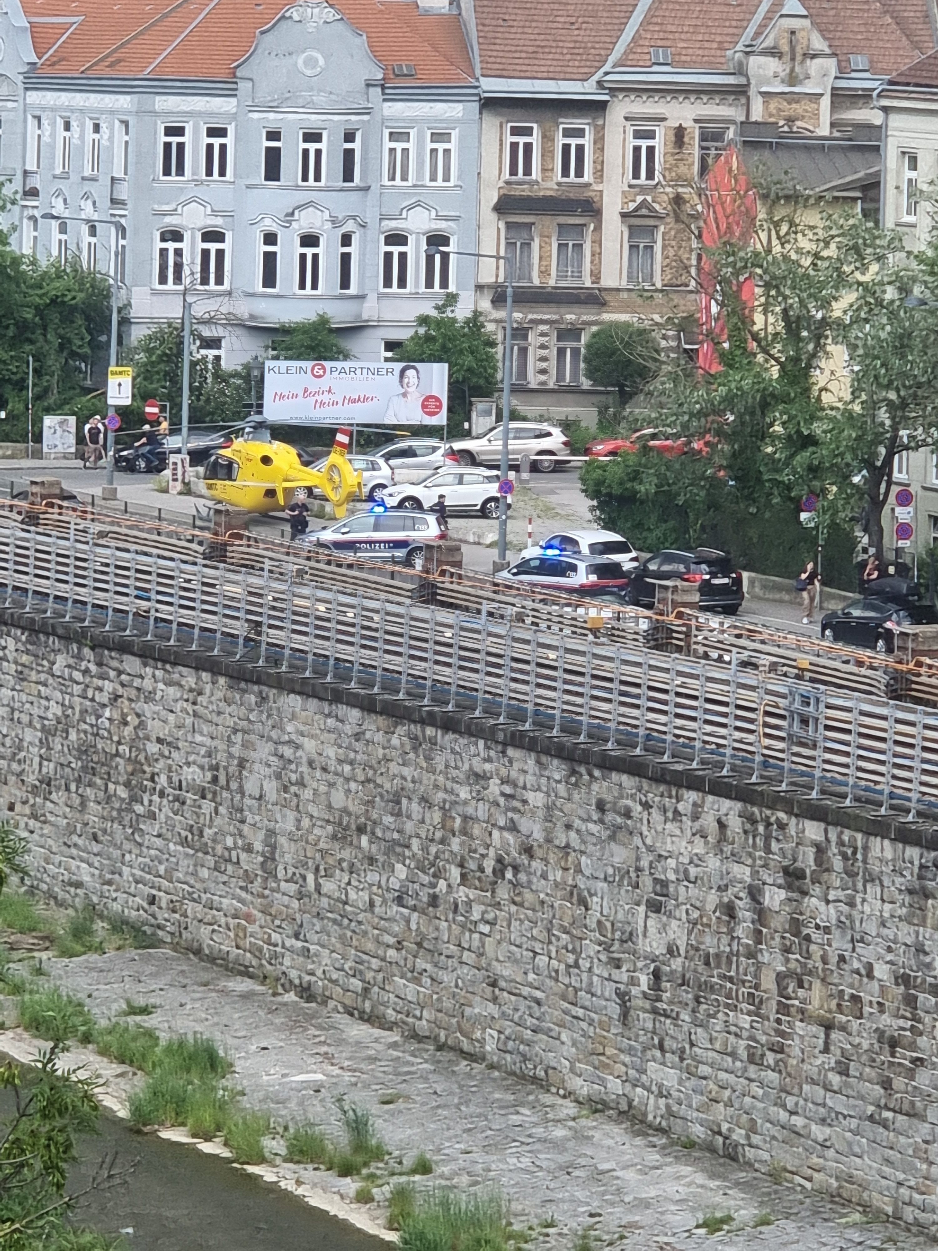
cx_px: 469
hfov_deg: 20.4
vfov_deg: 27.0
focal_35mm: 72
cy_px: 626
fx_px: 2601
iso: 50
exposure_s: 1/264
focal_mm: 9
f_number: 2.4
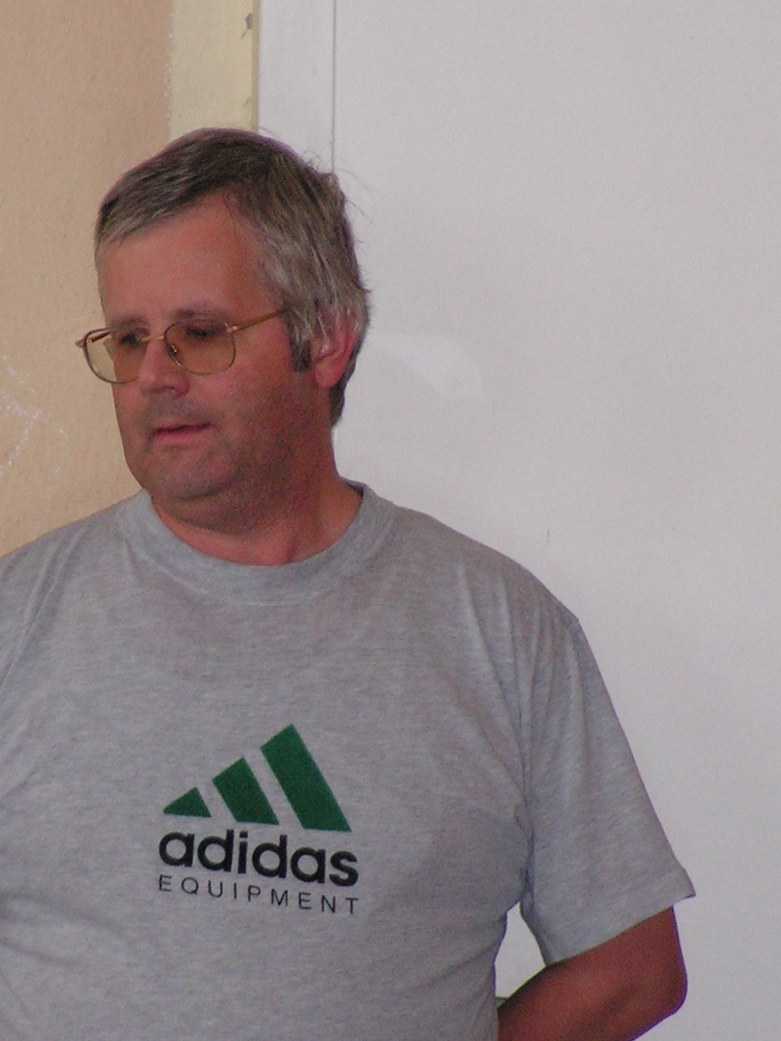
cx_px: 224
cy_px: 681
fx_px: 9927
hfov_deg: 4.5
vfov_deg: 6.0
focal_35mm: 330
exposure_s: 1/200
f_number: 3.4
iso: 200
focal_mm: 32.4
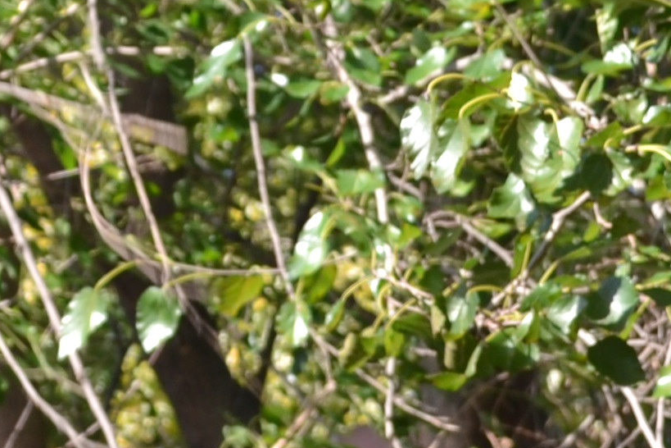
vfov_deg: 5.0
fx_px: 5032
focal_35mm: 270
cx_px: -228
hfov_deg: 7.5
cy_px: -323
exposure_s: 1/125
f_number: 5.6
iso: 100
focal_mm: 32
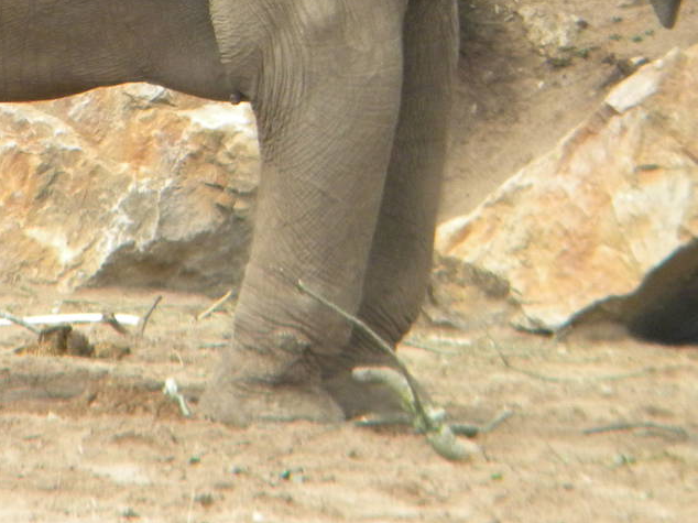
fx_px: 14150
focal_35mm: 702
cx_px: 258
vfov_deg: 2.1
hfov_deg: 2.8
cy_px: -75
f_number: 5.4
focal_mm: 50.4
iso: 279
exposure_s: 1/500
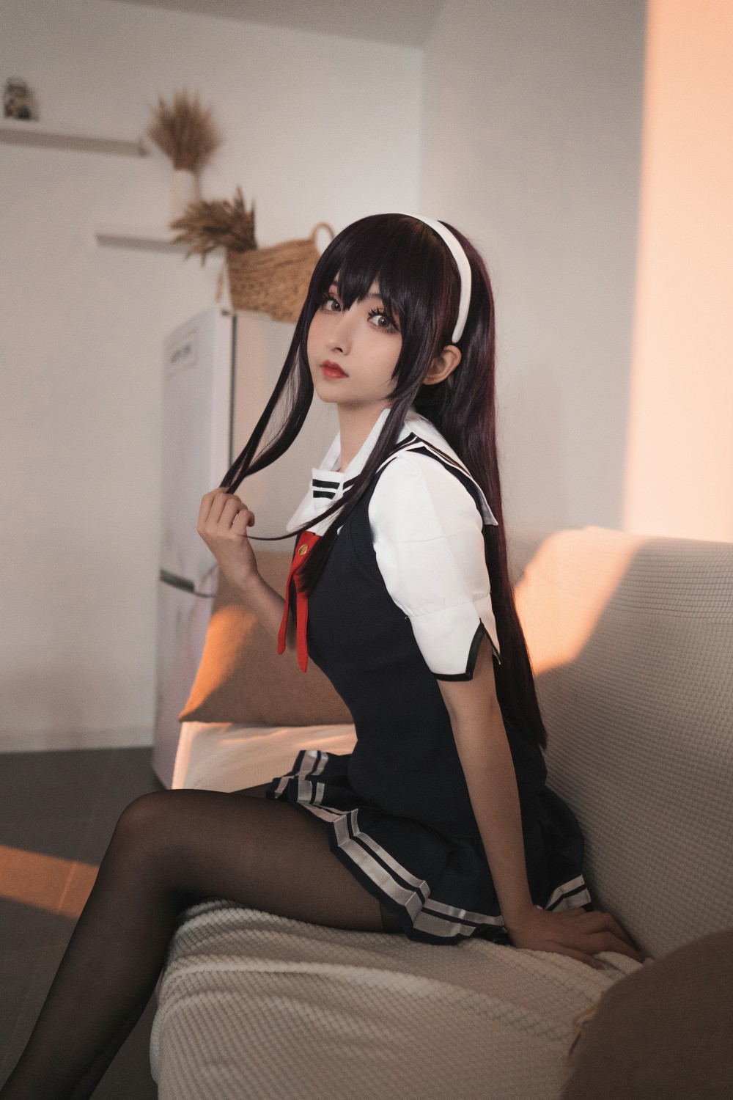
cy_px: 550
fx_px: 763
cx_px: 366
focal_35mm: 25
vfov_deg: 71.5
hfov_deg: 51.3
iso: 5000
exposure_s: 1/50
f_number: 2
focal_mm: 25
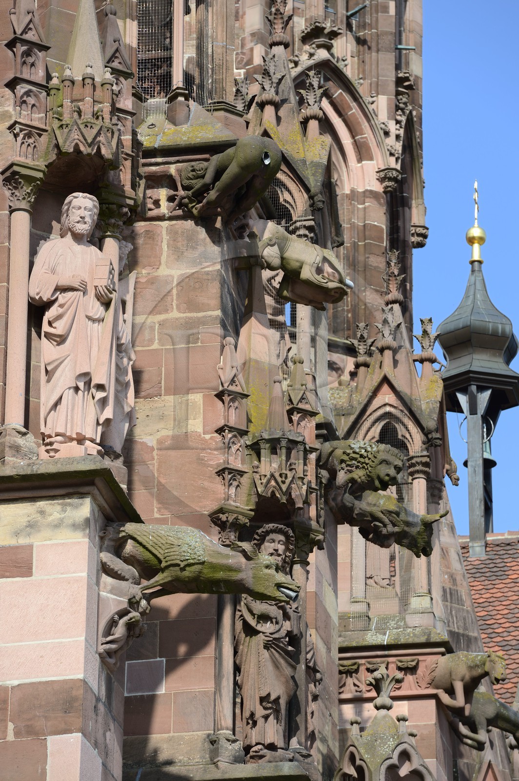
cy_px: 390
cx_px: 260
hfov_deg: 6.9
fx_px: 4332
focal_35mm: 200
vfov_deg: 10.3
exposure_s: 1/250
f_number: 9
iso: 200
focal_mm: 200
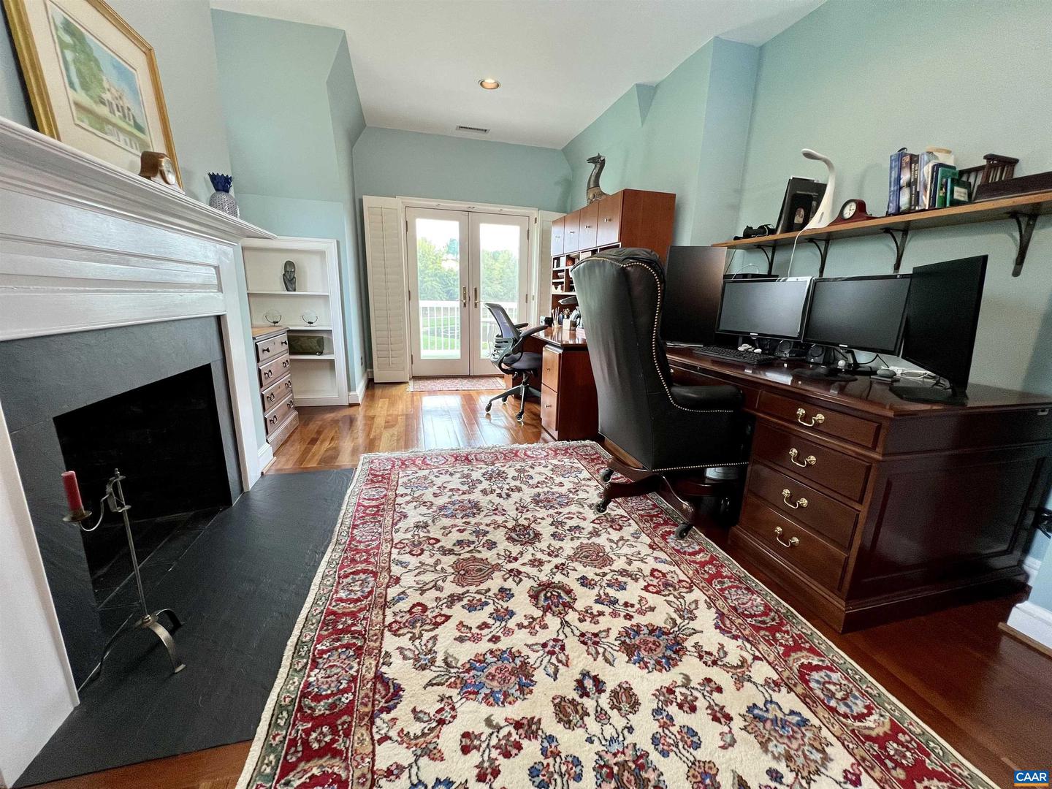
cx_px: 526
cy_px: 394
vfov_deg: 89.9
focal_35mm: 13
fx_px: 395
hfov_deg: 106.2
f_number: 1.8
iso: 125
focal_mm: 1.57
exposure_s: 1/120
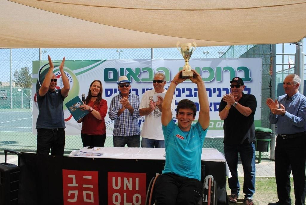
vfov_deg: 40.0
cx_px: 153
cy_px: 102
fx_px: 281
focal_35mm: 33
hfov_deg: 57.2
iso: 100
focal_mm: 22
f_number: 7.1
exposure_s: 1/200
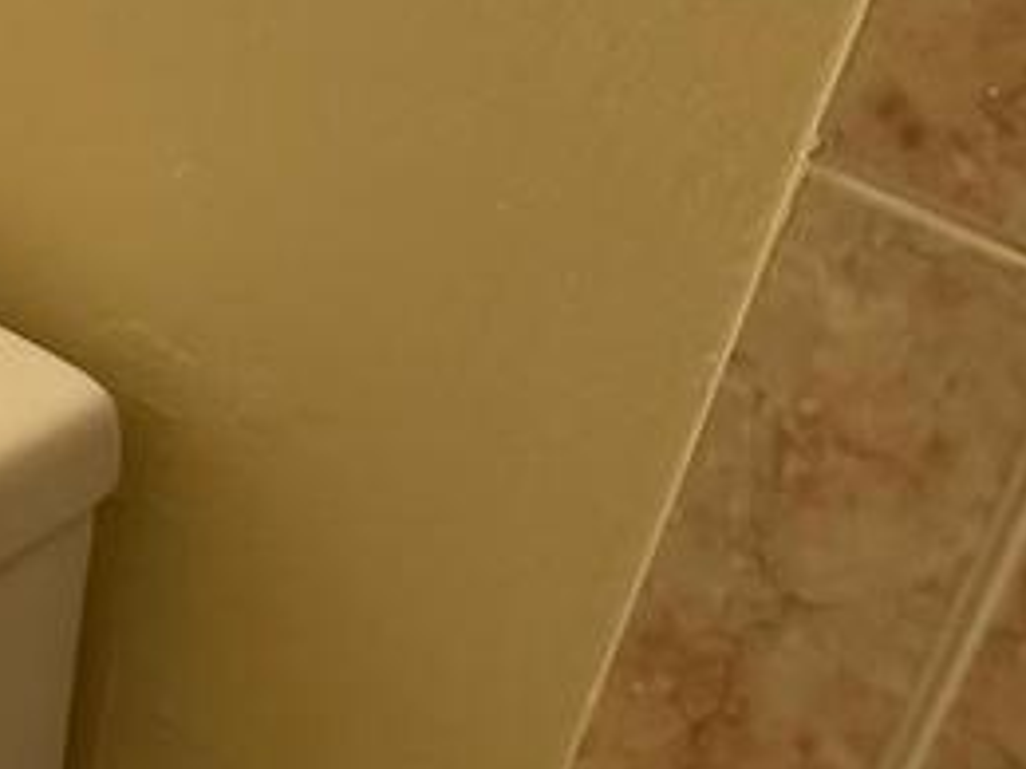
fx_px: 3942
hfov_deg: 11.5
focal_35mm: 133
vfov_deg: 11.1
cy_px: 414
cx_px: -1618
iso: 200
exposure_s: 1/120
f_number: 1.78
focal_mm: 6.76
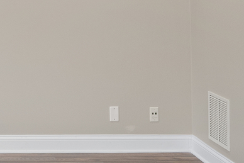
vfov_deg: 13.9
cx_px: -95
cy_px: -23
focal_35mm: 96
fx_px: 651
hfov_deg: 19.2
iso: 400
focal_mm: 23
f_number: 8
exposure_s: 1/10
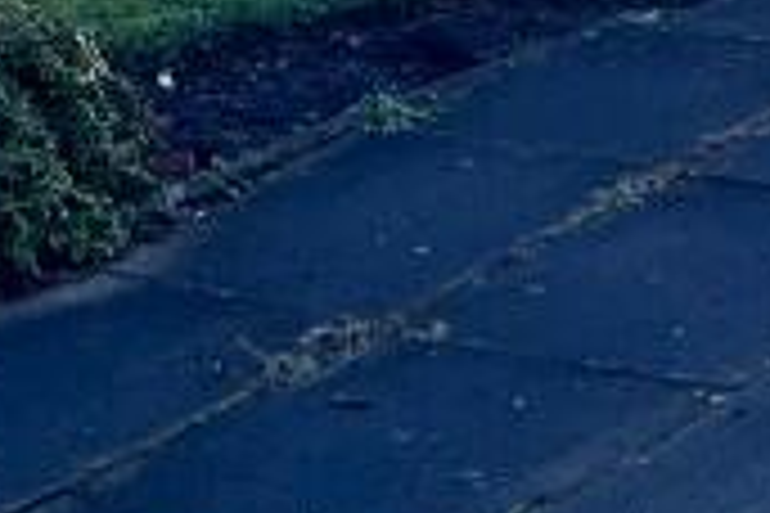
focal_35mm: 162
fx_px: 3465
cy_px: -1012
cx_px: 149
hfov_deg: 12.6
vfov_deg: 7.5
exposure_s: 1/1808
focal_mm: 5.7
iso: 50
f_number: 1.5
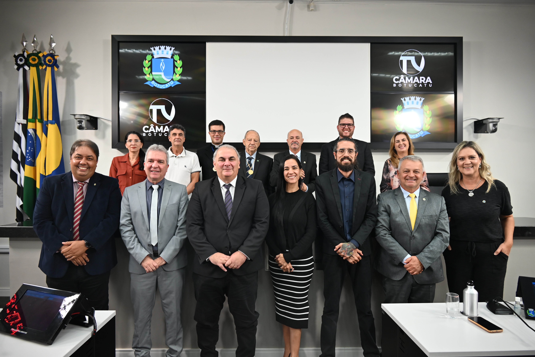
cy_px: 178
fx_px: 357
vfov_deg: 53.2
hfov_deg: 73.7
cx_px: 268
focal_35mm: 24
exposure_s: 1/125
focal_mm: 24
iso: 900
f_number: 4
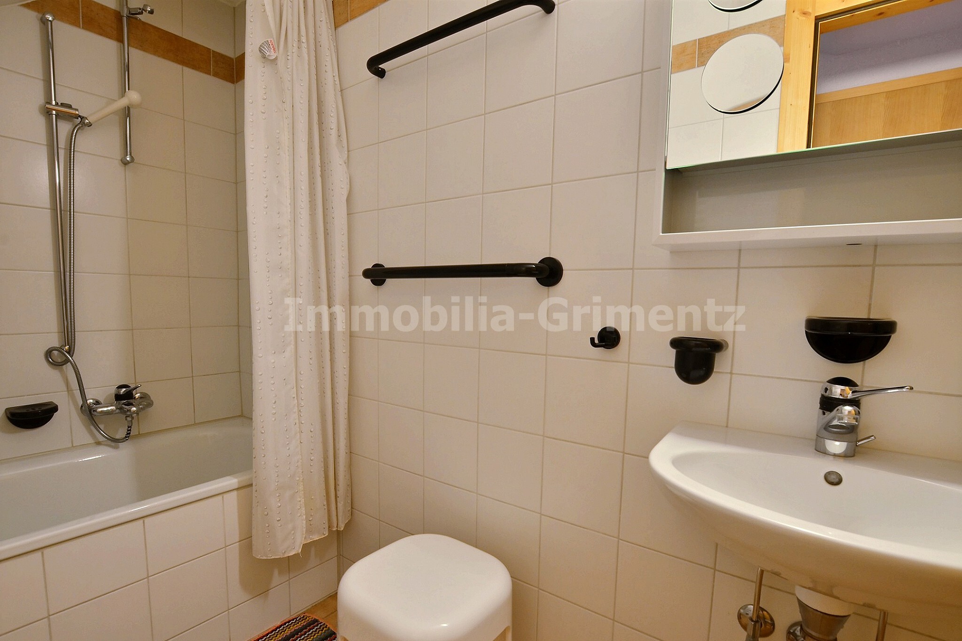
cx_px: 481
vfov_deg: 77.3
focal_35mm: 15
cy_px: 320
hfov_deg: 100.4
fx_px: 401
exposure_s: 1/2
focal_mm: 10
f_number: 9
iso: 400
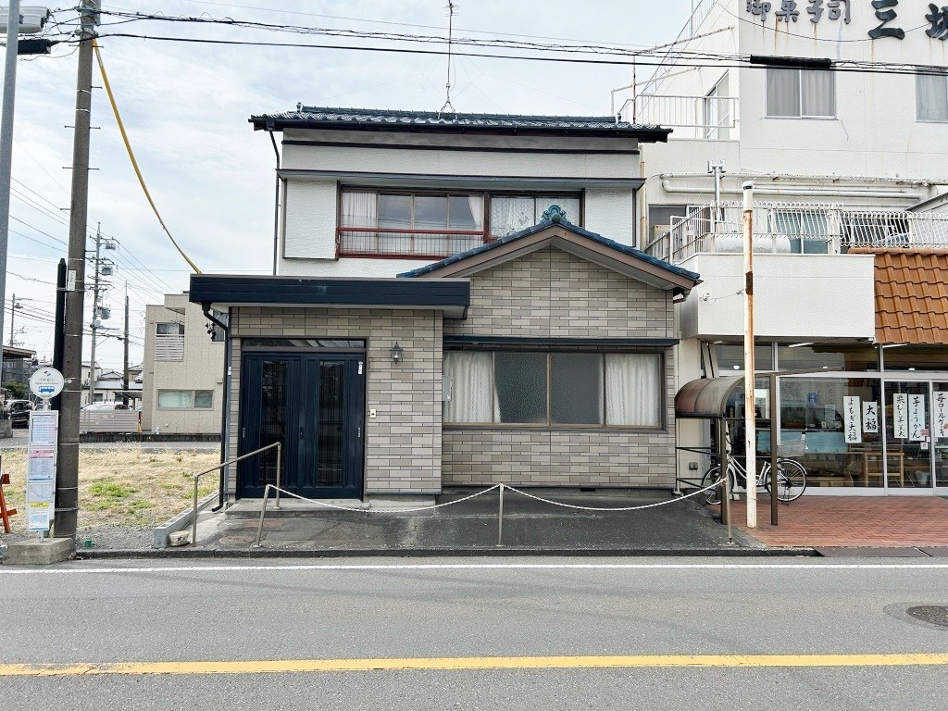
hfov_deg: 67.3
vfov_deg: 53.1
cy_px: 356
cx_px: 474
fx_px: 712
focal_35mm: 26
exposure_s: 1/2353
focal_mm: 5.7
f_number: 1.5
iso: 50
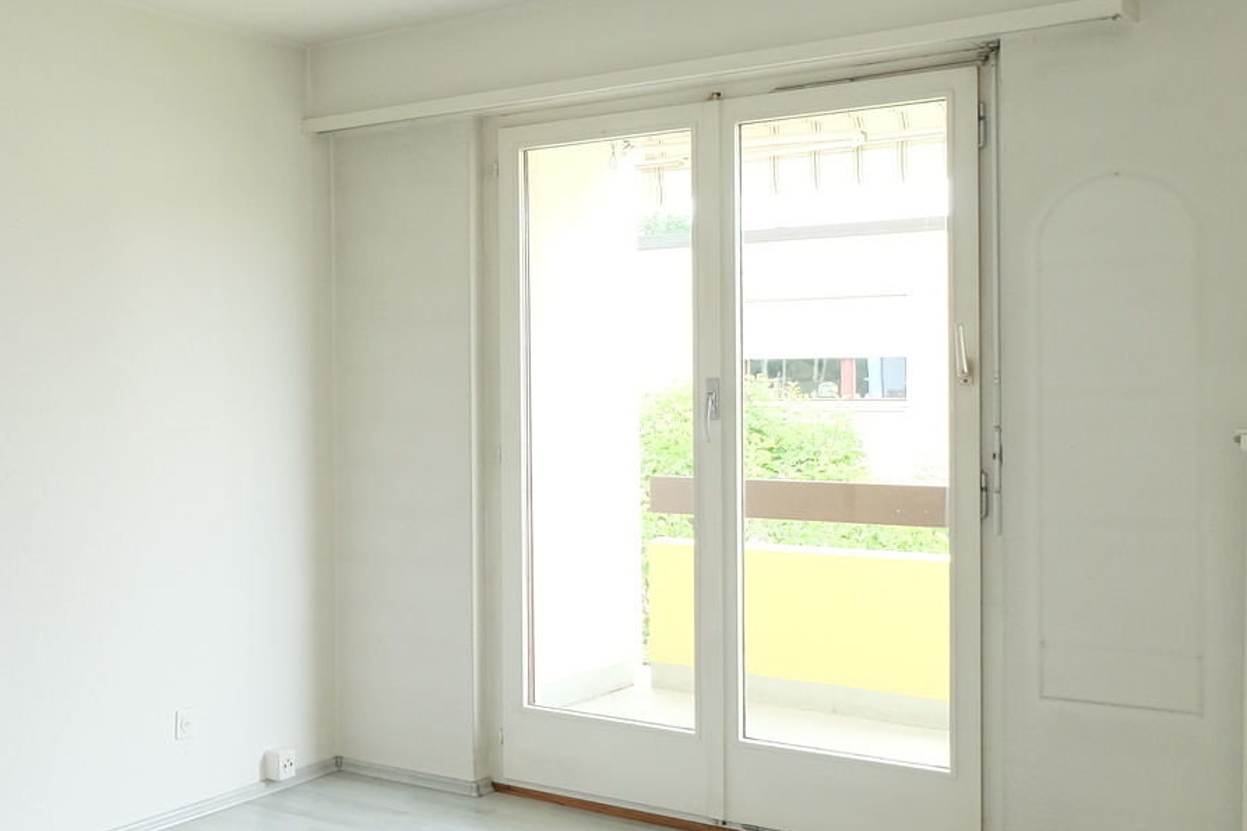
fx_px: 1489
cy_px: 417
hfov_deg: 39.9
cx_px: -3
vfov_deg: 31.2
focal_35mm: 43
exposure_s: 1/38
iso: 400
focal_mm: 10
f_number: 4
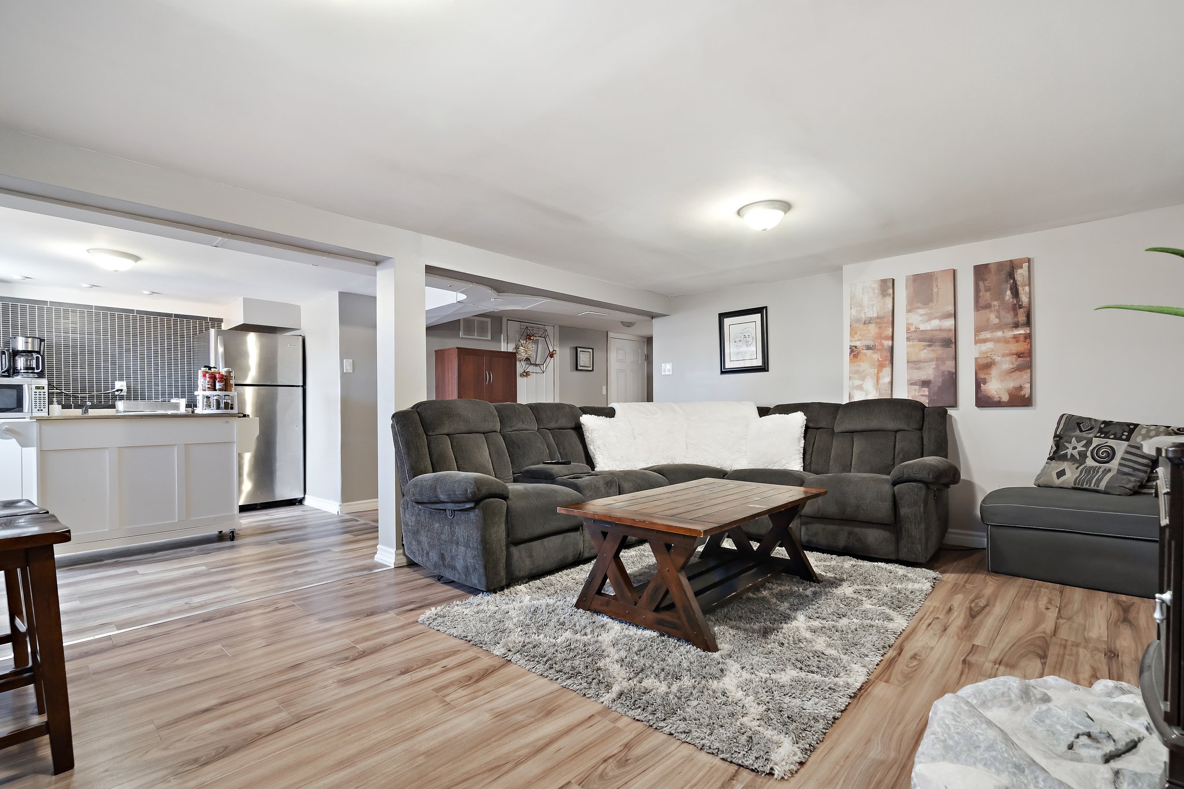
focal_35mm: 16
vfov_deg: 73.7
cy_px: 394
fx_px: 526
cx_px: 592
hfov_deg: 96.7
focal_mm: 16
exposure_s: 1/1.67
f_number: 8
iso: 1600
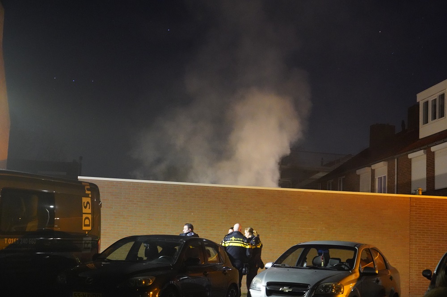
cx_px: 224
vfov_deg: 24.2
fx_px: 695
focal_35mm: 56
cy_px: 148
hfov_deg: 35.7
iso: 12800
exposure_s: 1/8
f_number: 4
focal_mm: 56
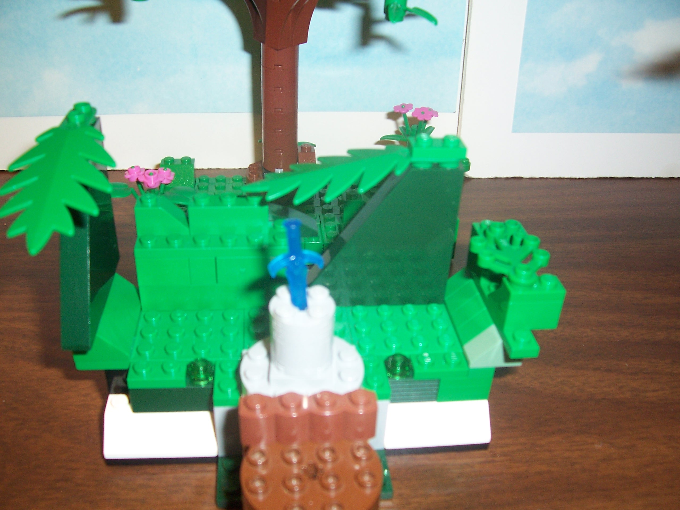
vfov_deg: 41.8
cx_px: 340
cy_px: 255
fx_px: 668
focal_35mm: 34
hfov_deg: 54.0
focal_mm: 5.6
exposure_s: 1/60
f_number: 2.7
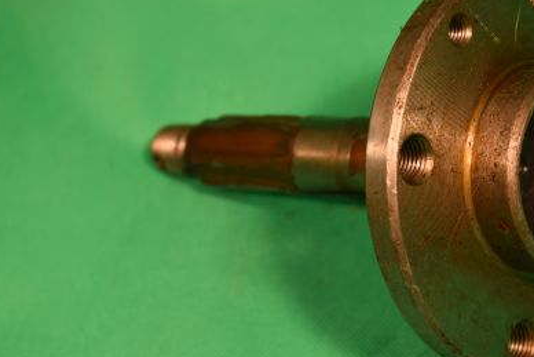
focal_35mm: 116
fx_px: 1721
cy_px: 130
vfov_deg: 11.8
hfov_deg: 17.5
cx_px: 396
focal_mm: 50
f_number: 7.1
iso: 400
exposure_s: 1/200
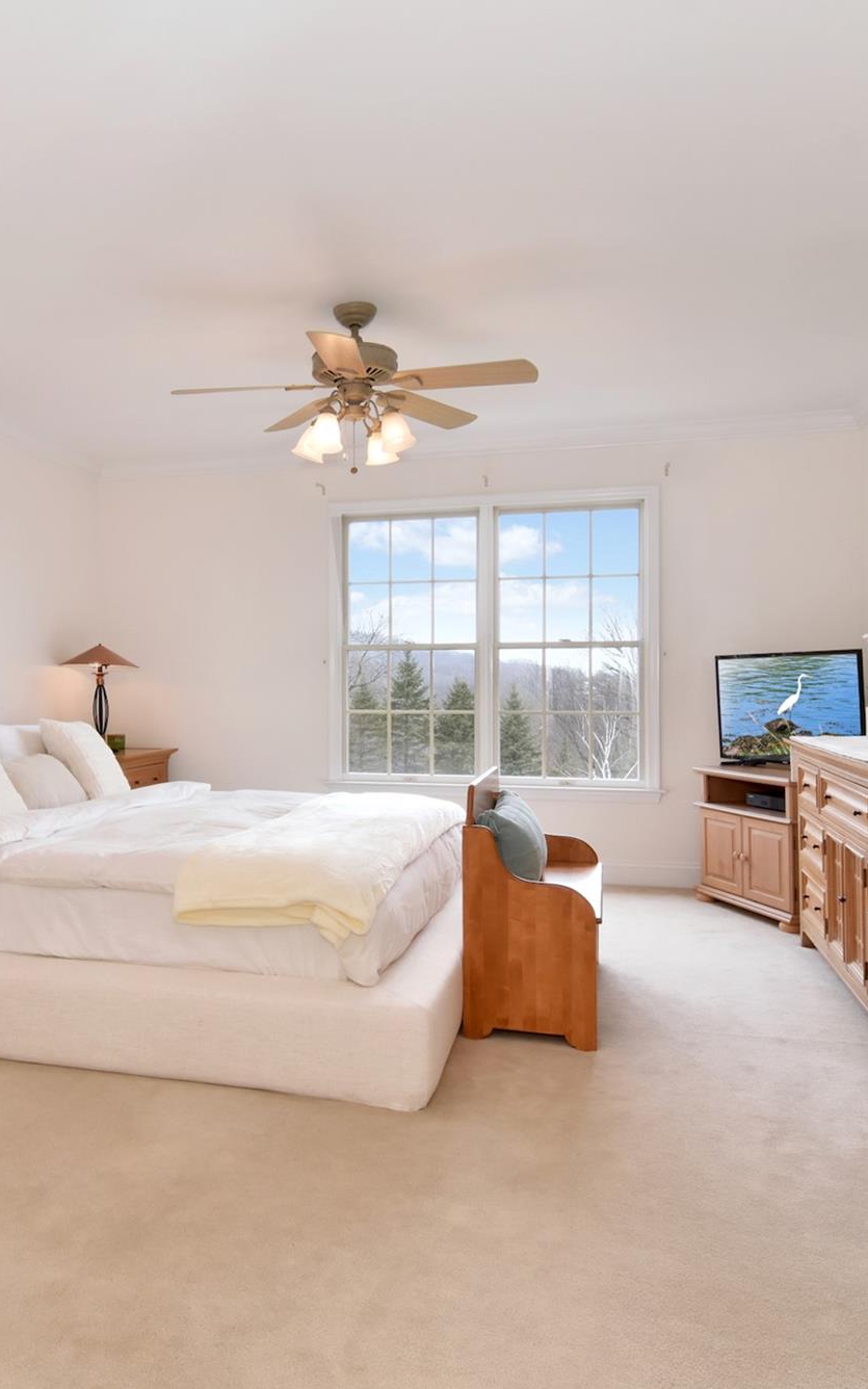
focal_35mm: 26
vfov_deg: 70.9
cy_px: 694
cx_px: 270
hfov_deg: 47.0
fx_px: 976
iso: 640
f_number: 11
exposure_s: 1/100
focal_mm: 11
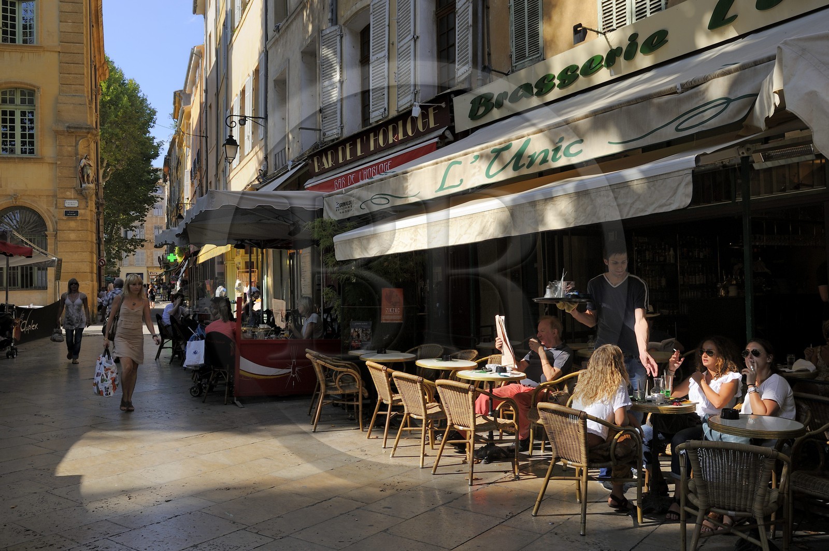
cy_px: 276
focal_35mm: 31
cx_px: 414
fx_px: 713
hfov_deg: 60.3
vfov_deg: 42.2
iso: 200
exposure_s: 1/160
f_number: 9
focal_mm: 31
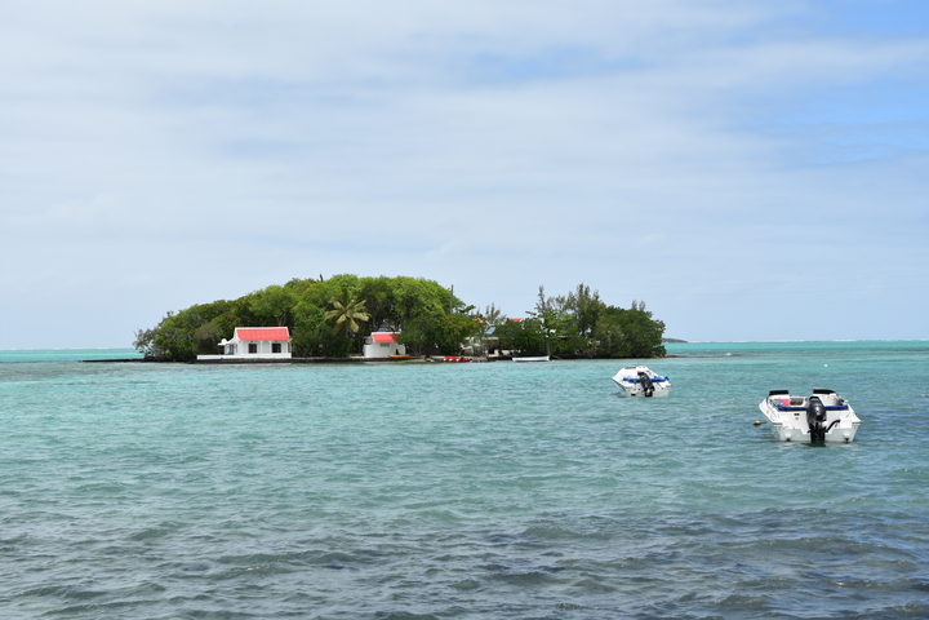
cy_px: 310
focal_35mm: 60
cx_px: 464
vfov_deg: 22.6
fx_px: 1548
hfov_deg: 33.4
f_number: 8
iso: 125
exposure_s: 1/500
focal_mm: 40
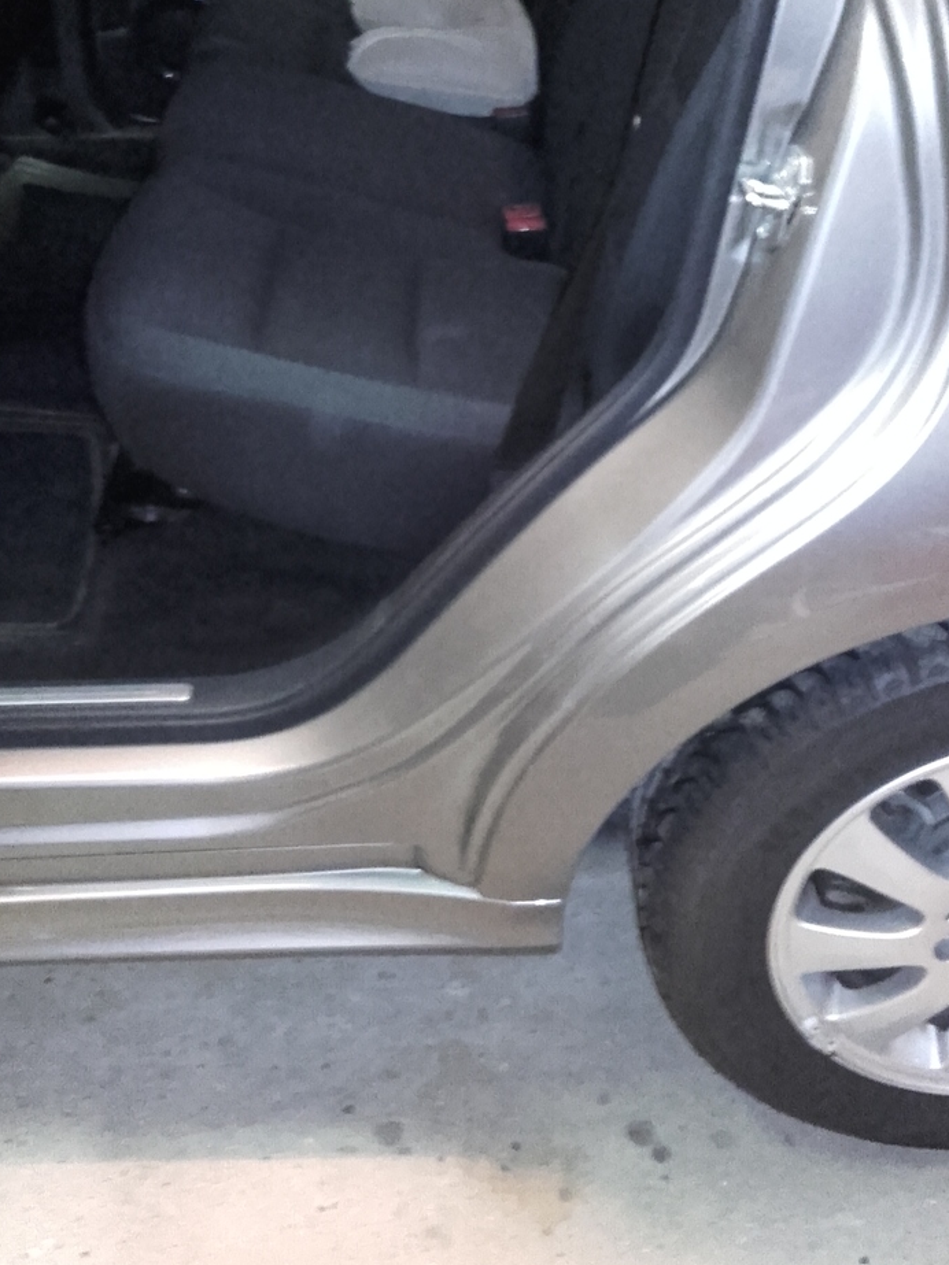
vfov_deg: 43.6
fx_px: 1572
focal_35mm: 43
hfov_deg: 33.6
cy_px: 491
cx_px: 468
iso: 750
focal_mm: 3.31
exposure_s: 1/14
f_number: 2.2
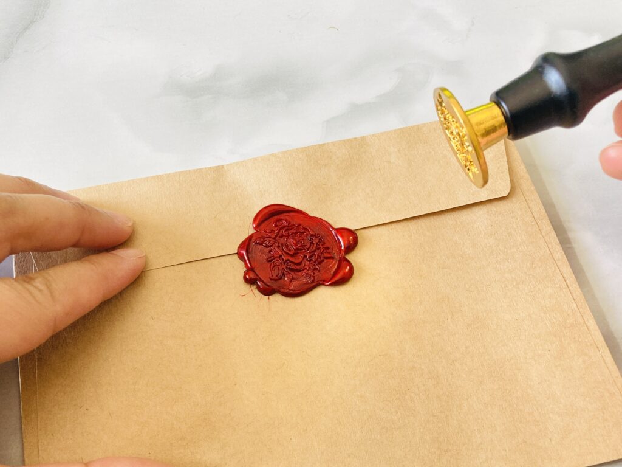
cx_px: 311
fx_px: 503
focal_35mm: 28
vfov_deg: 49.7
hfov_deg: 63.4
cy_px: 234
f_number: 1.8
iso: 80
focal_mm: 3.99
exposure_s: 1/97
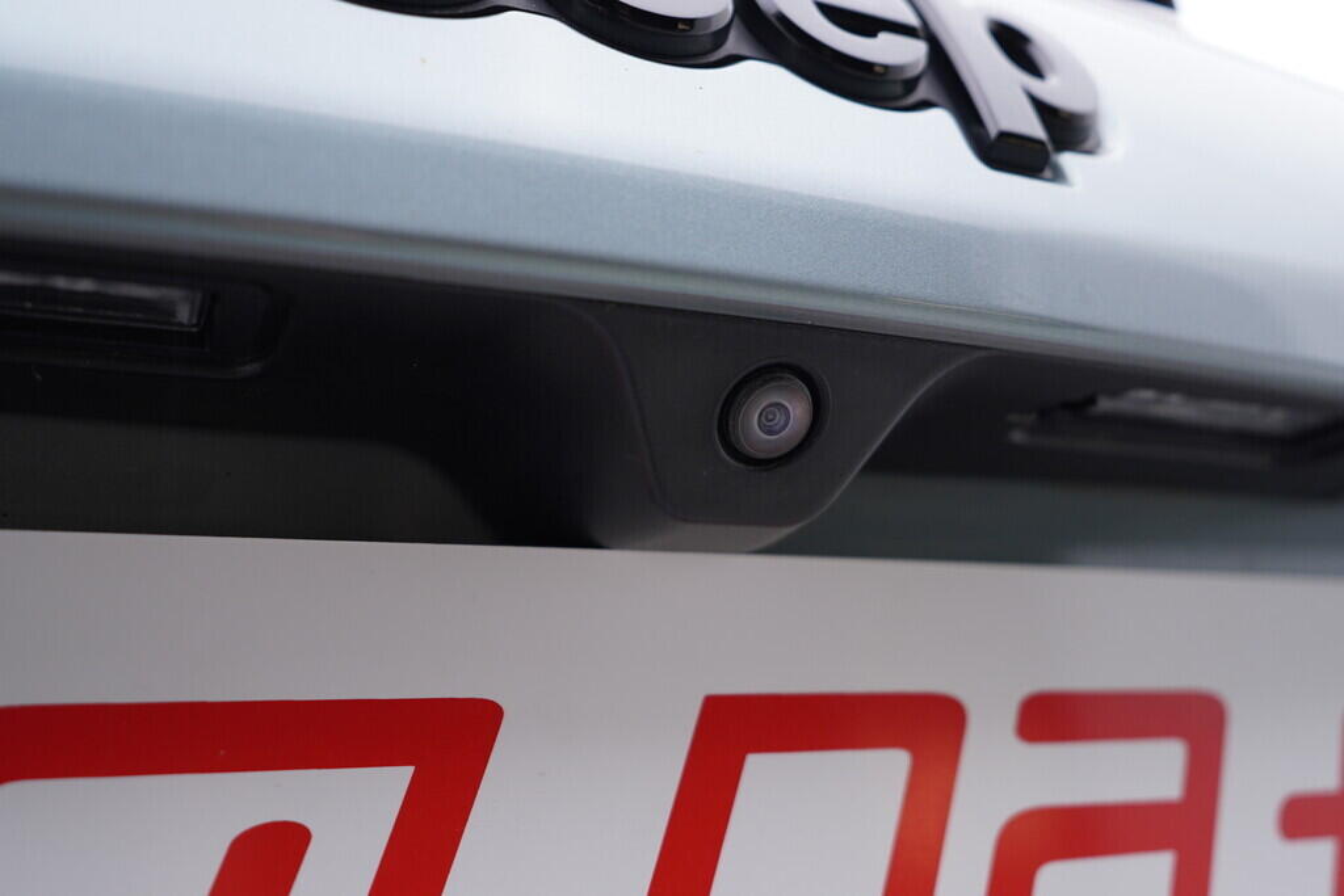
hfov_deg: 53.1
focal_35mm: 36
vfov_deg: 36.9
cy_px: 448
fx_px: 1344
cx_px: 672
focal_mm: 24
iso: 125
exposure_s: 1/50
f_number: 3.2
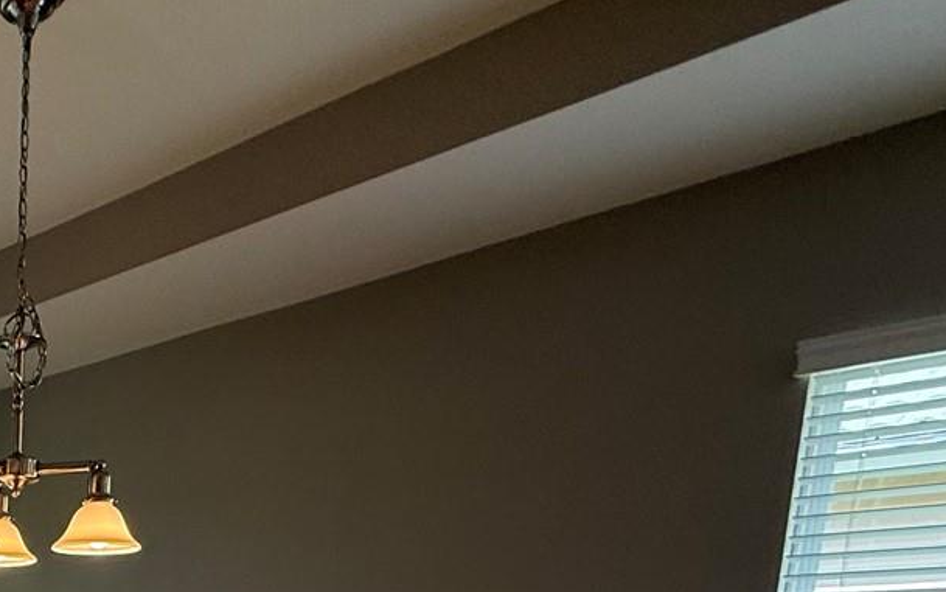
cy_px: 845
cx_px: -107
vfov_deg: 25.9
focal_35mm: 39
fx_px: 1006
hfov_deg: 40.2
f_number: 2.2
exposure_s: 1/120
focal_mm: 2.22
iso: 100
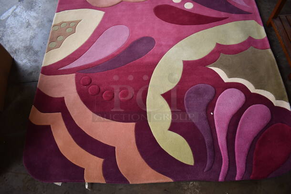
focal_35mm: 27
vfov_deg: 48.0
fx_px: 218
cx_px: 146
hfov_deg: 67.3
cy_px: 97
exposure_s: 1/250
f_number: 3.5
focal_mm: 18
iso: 720
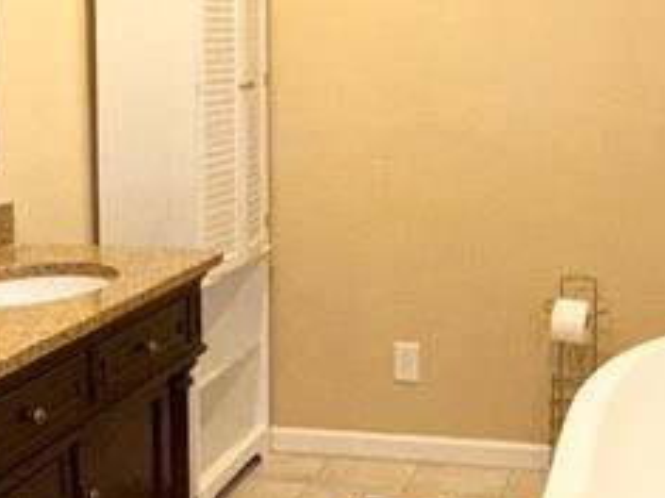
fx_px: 1171
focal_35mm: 61
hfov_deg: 31.1
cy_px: 130
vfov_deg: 23.8
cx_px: 507
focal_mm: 2.22
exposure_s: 1/120
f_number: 2.2
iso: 125
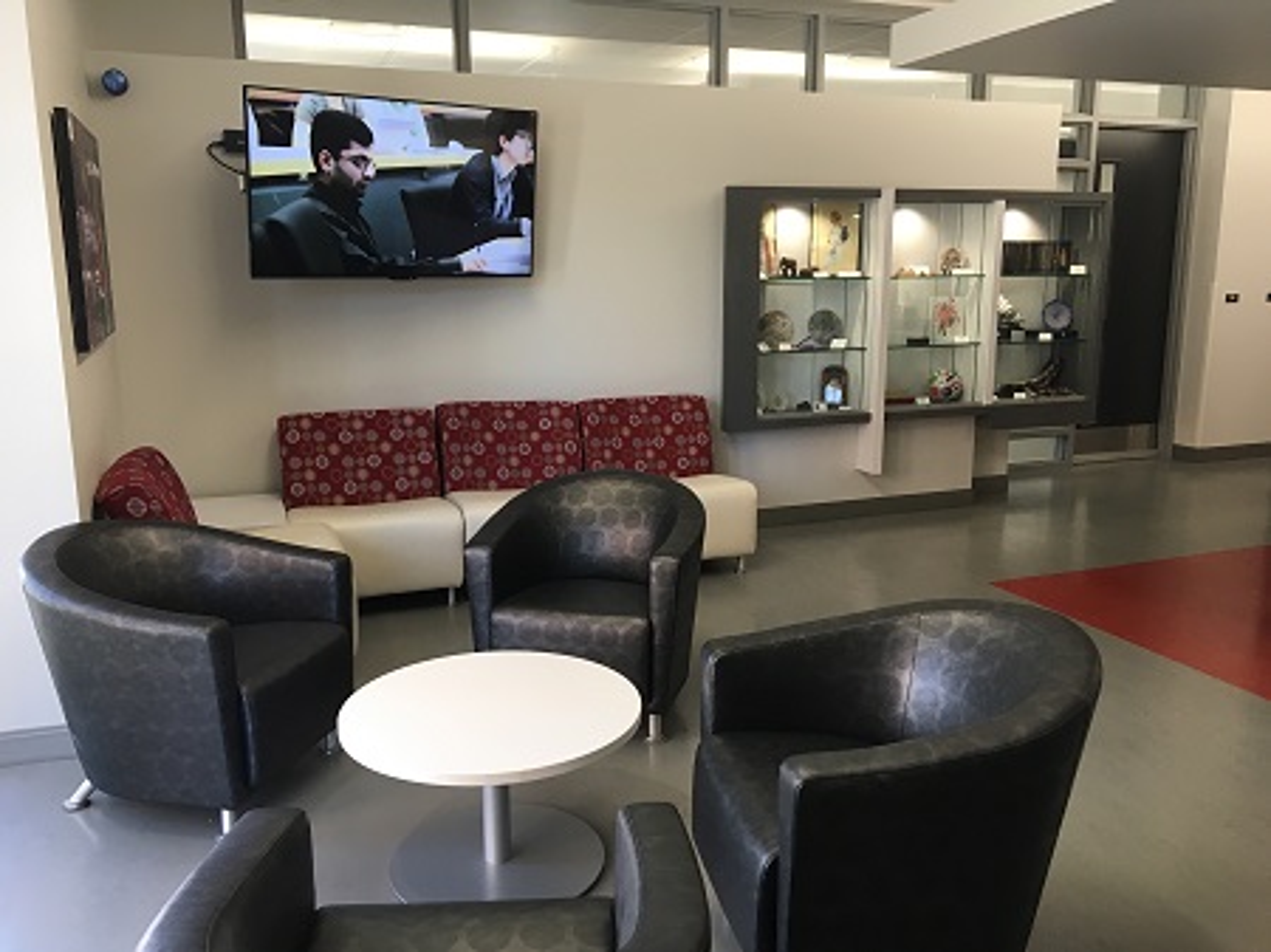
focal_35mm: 29
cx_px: 636
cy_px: 476
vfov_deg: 48.2
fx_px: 1064
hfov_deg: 61.7
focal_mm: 4.15
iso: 32
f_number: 2.2
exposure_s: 1/30
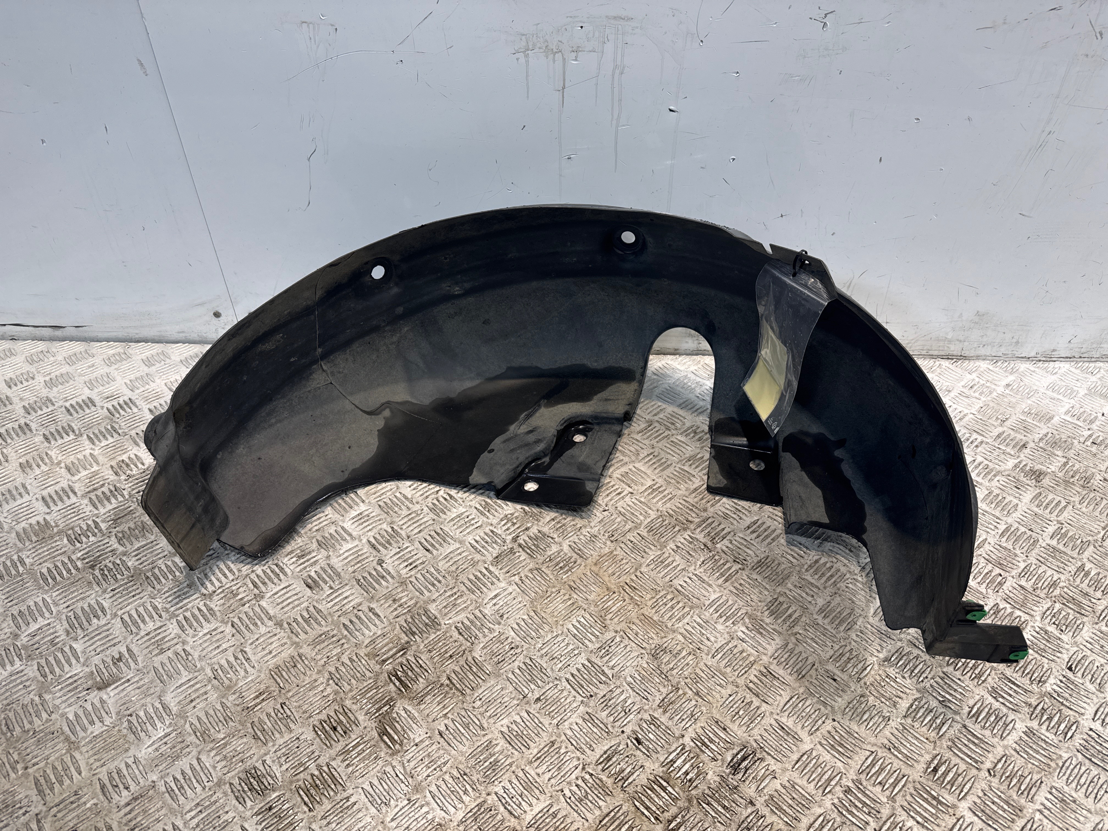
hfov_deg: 71.6
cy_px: 416
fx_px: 768
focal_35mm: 24
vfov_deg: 56.8
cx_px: 554
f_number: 1.78
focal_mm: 6.76
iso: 80
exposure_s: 1/100
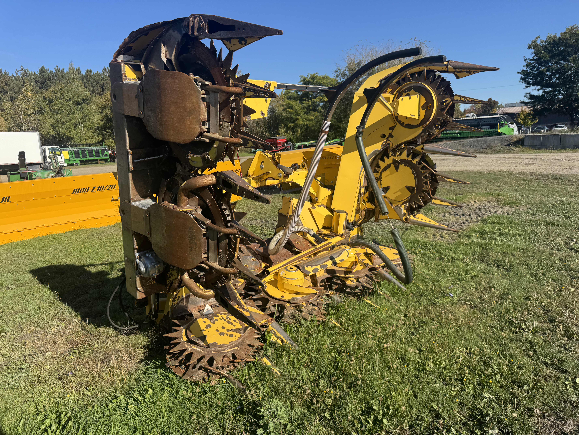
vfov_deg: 56.8
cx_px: 290
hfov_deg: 71.6
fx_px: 401
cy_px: 218
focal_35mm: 24
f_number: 1.78
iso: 80
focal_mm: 6.76
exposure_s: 1/3802
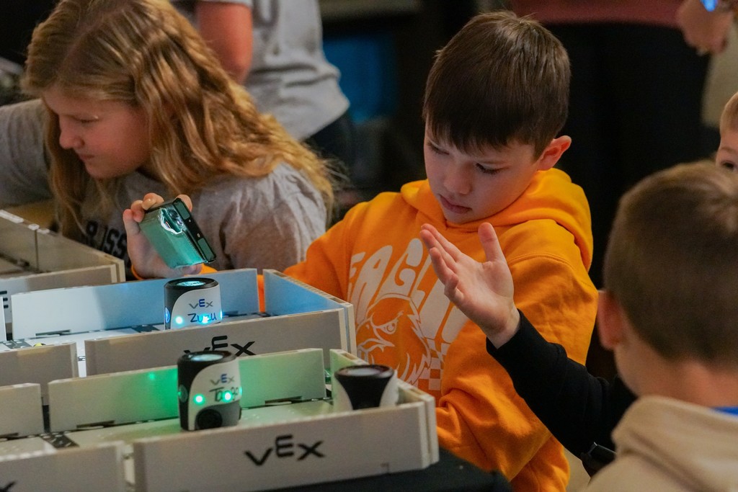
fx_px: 3875
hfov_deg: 10.9
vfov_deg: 7.3
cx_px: 369
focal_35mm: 189
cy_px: 246
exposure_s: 1/125
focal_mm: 126
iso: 6400
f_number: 4
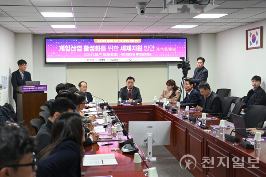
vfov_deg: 30.5
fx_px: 325
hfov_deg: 44.5
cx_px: 133
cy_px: 88
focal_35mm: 44
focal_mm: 44
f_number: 4
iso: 1100
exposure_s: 1/125
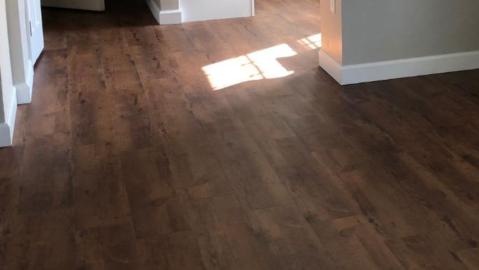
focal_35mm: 64
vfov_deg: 18.3
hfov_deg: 32.1
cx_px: 369
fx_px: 813
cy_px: -3
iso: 32
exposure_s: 1/30
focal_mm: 3.99
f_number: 1.8
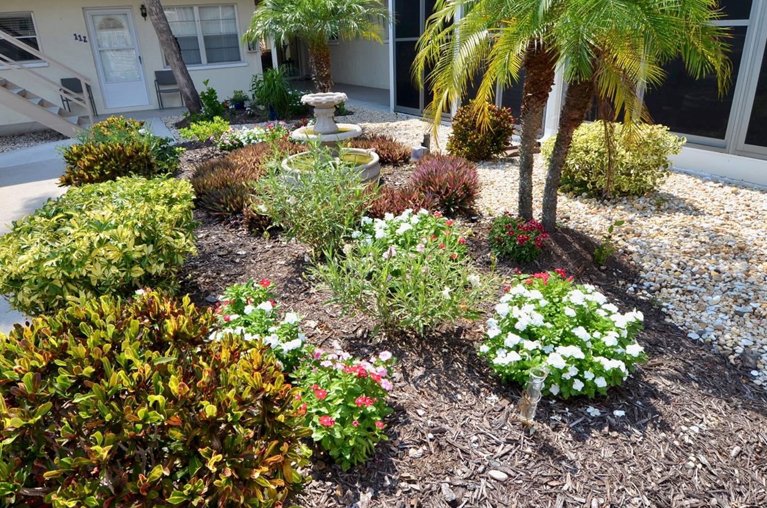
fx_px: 978
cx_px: 333
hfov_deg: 42.7
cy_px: 238
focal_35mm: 46
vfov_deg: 29.1
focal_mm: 24
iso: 125
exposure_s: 1/250
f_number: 8
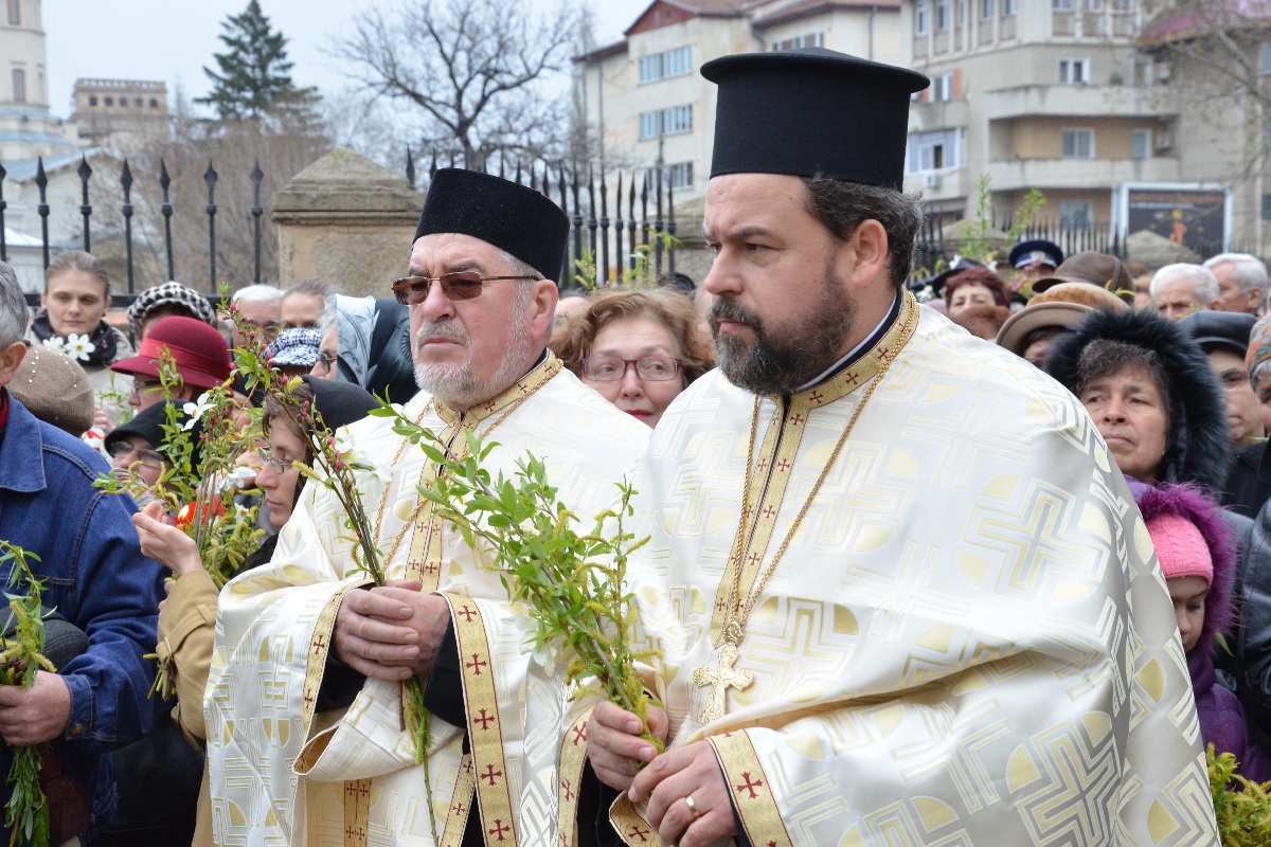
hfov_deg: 27.0
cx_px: 636
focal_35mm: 75
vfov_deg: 18.2
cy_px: 424
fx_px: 2648
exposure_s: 1/200
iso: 1000
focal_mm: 50
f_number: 8
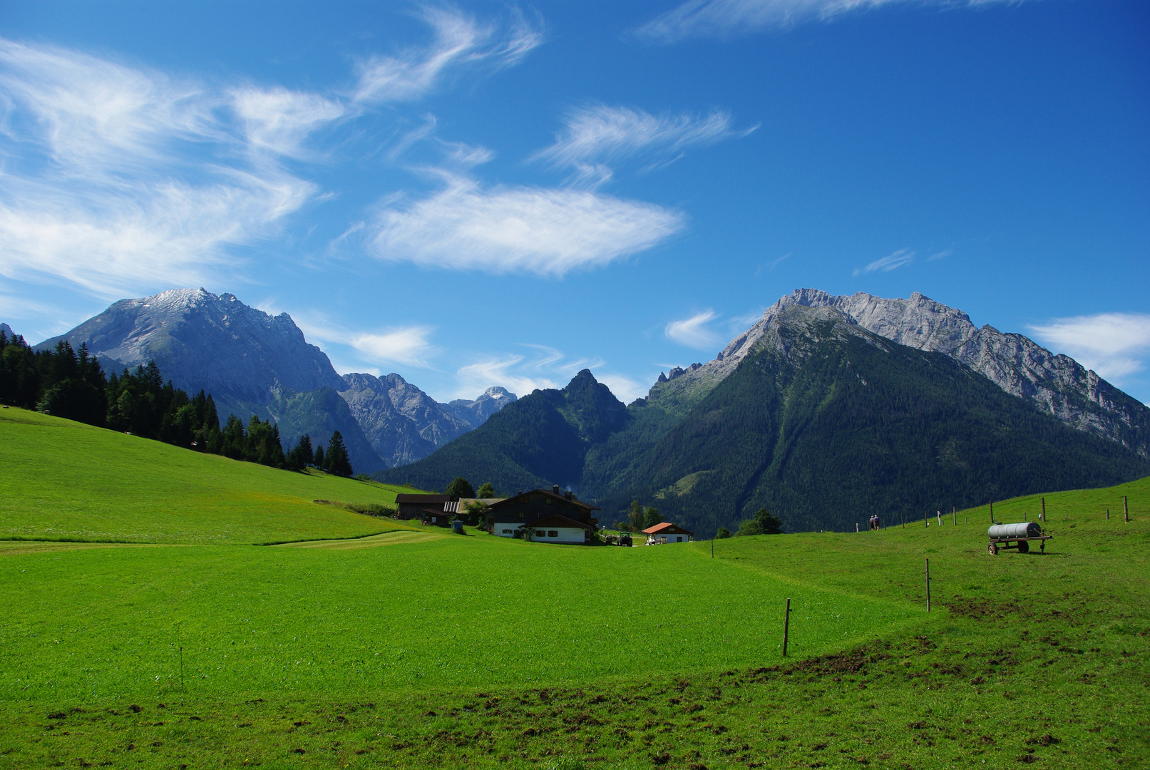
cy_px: 385
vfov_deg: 43.7
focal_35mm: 30
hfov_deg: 61.9
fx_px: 960
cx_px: 575
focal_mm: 20
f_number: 9.5
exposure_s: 1/180
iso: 100
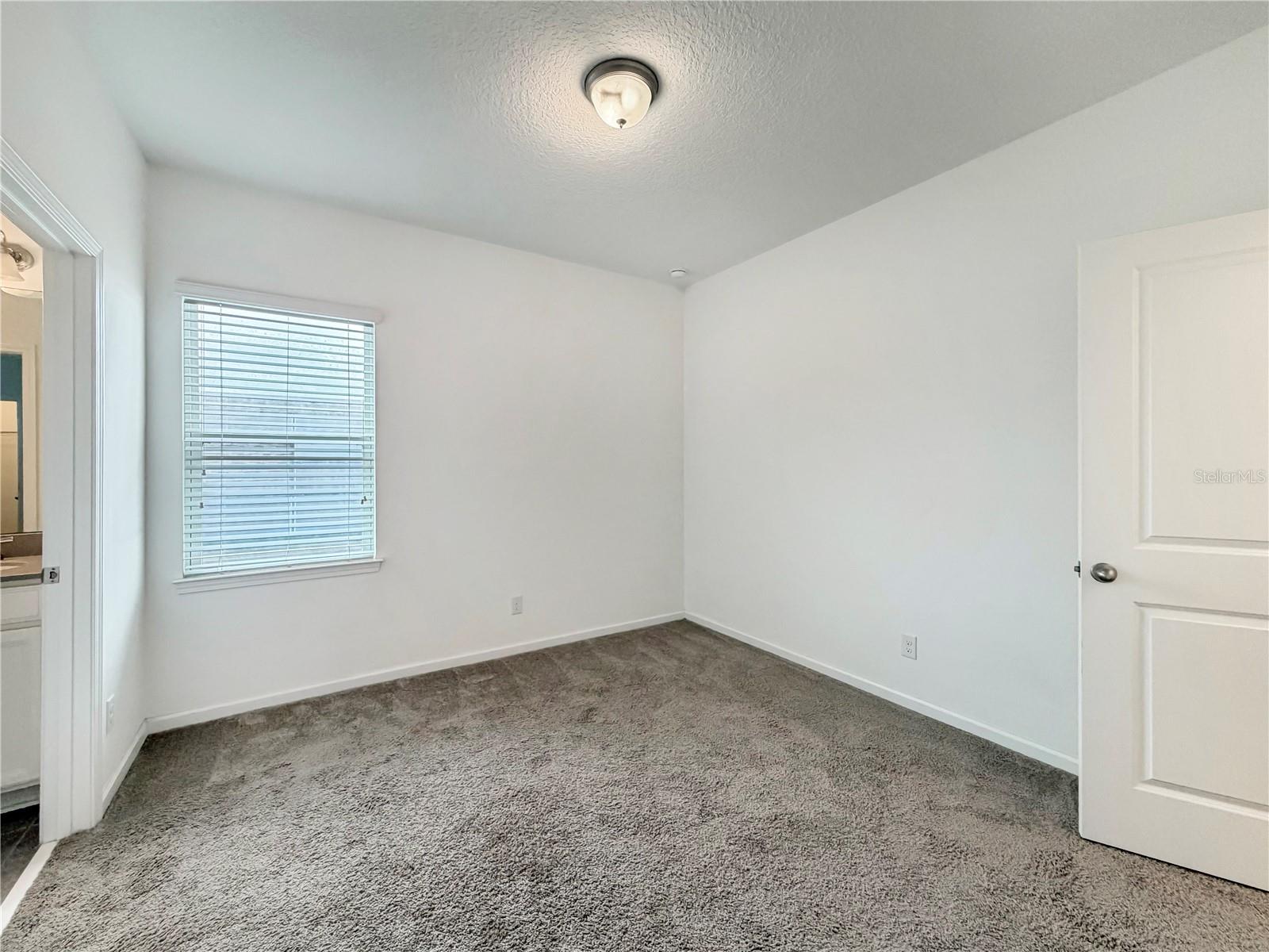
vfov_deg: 85.7
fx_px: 513
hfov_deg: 102.1
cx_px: 634
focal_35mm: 14
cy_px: 476
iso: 200
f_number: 2.2
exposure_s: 1/120
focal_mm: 2.22
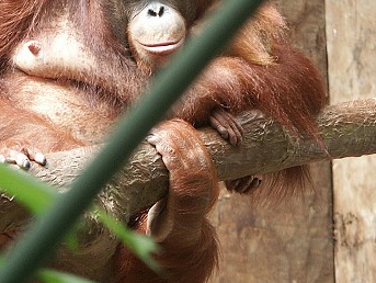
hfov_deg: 4.8
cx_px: 161
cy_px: 60
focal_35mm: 410
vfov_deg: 3.6
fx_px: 4458
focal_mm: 44.6
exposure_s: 1/180
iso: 160
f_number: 3.5
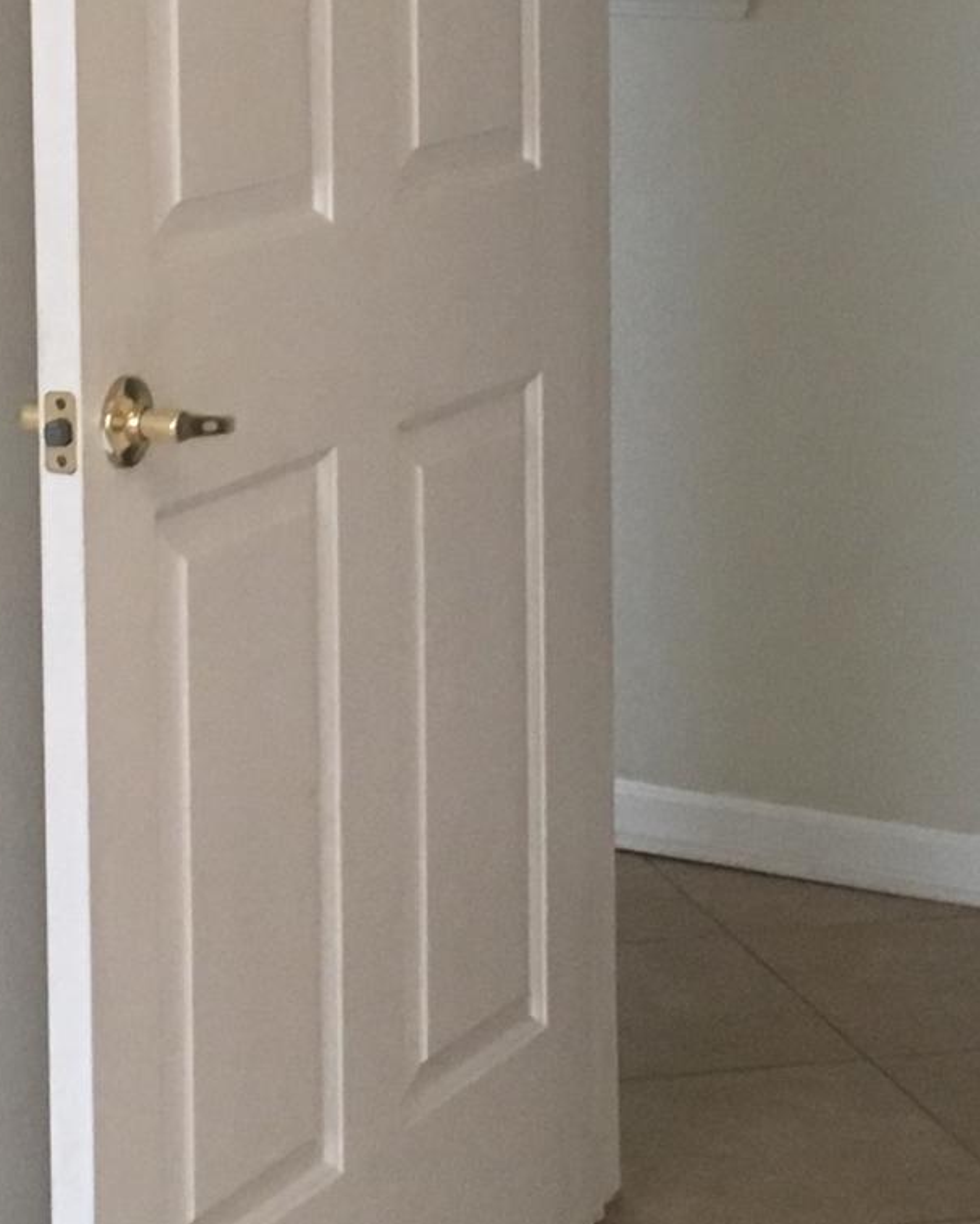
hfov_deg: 13.8
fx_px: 4058
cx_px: 357
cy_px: 55
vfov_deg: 16.8
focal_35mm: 112
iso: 125
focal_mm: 4.15
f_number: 2.2
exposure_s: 1/30
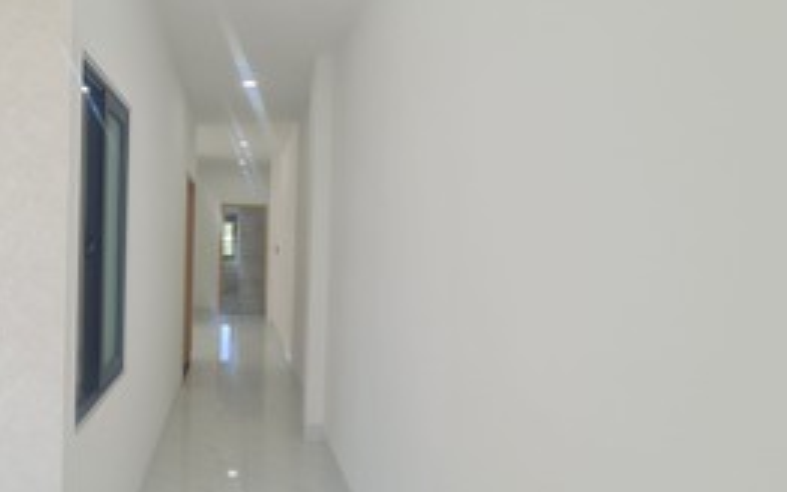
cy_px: 249
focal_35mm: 21
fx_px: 451
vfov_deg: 57.3
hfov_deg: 79.1
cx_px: 252
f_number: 2.2
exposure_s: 1/239
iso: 64
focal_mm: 2.2
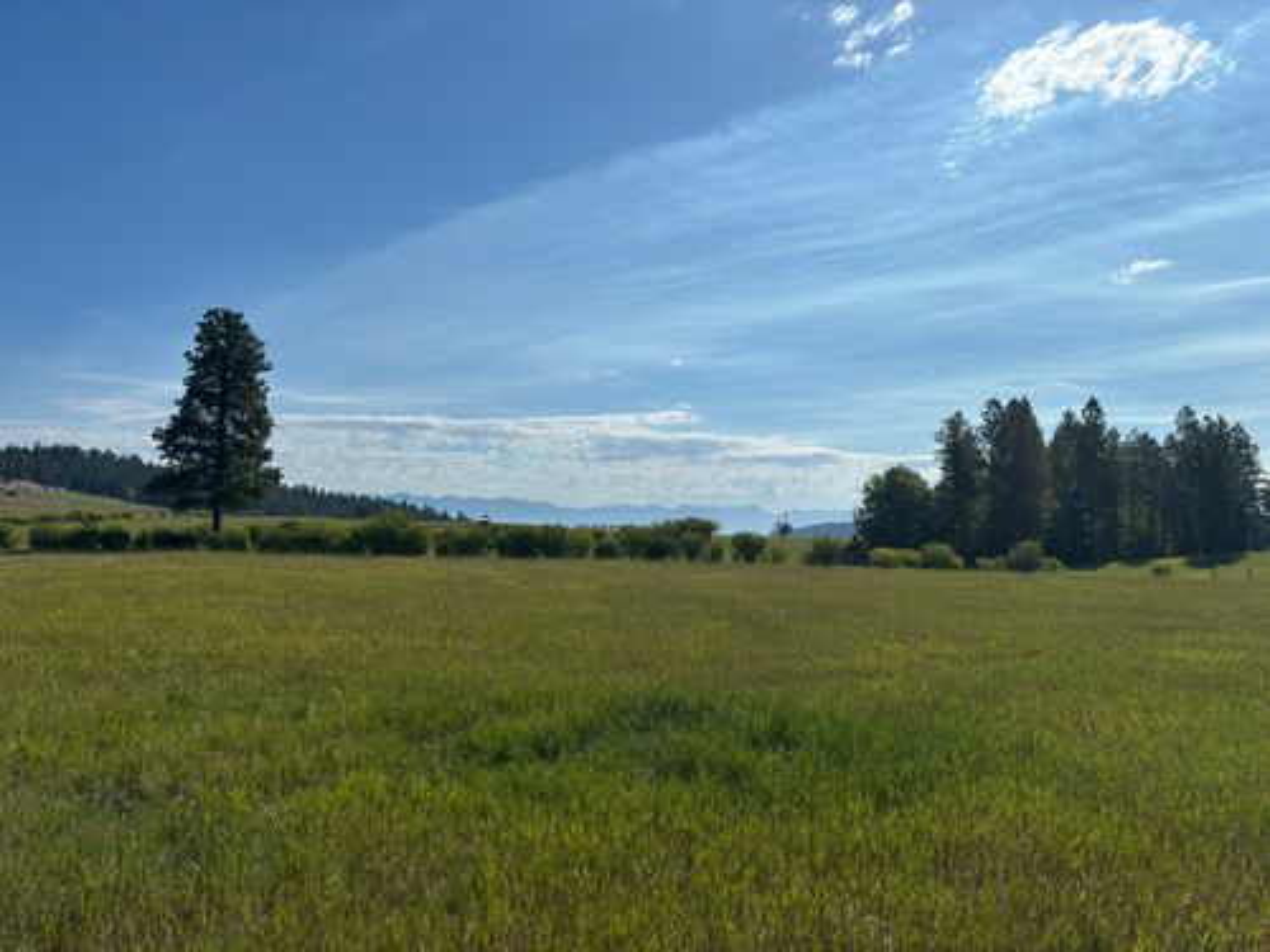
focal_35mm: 26
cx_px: 635
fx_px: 954
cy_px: 476
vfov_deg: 53.1
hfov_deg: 67.3
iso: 50
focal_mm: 5.96
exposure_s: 1/9901
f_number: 1.6
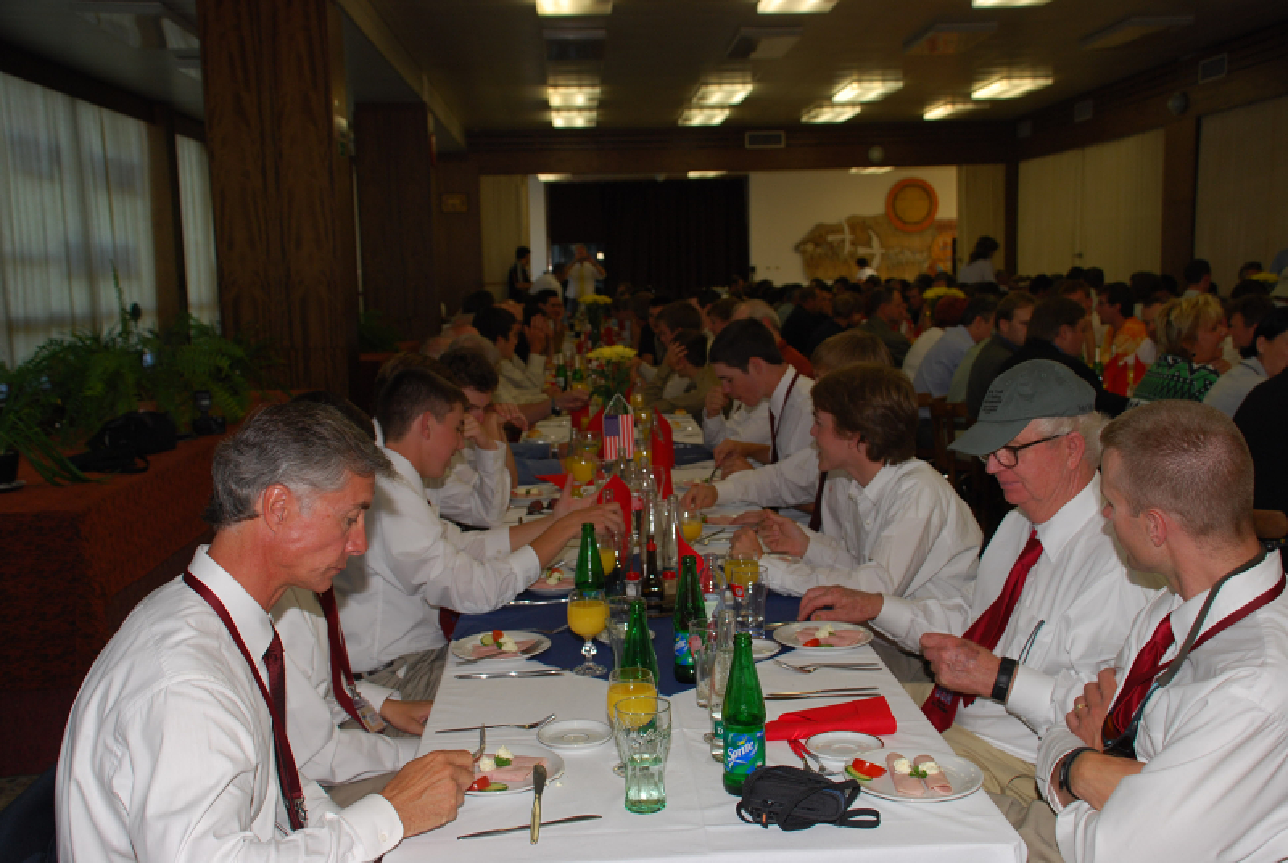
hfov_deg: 53.1
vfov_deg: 37.0
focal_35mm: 36
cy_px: 432
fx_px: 1290
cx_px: 644
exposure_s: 1/60
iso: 200
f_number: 4
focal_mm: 24
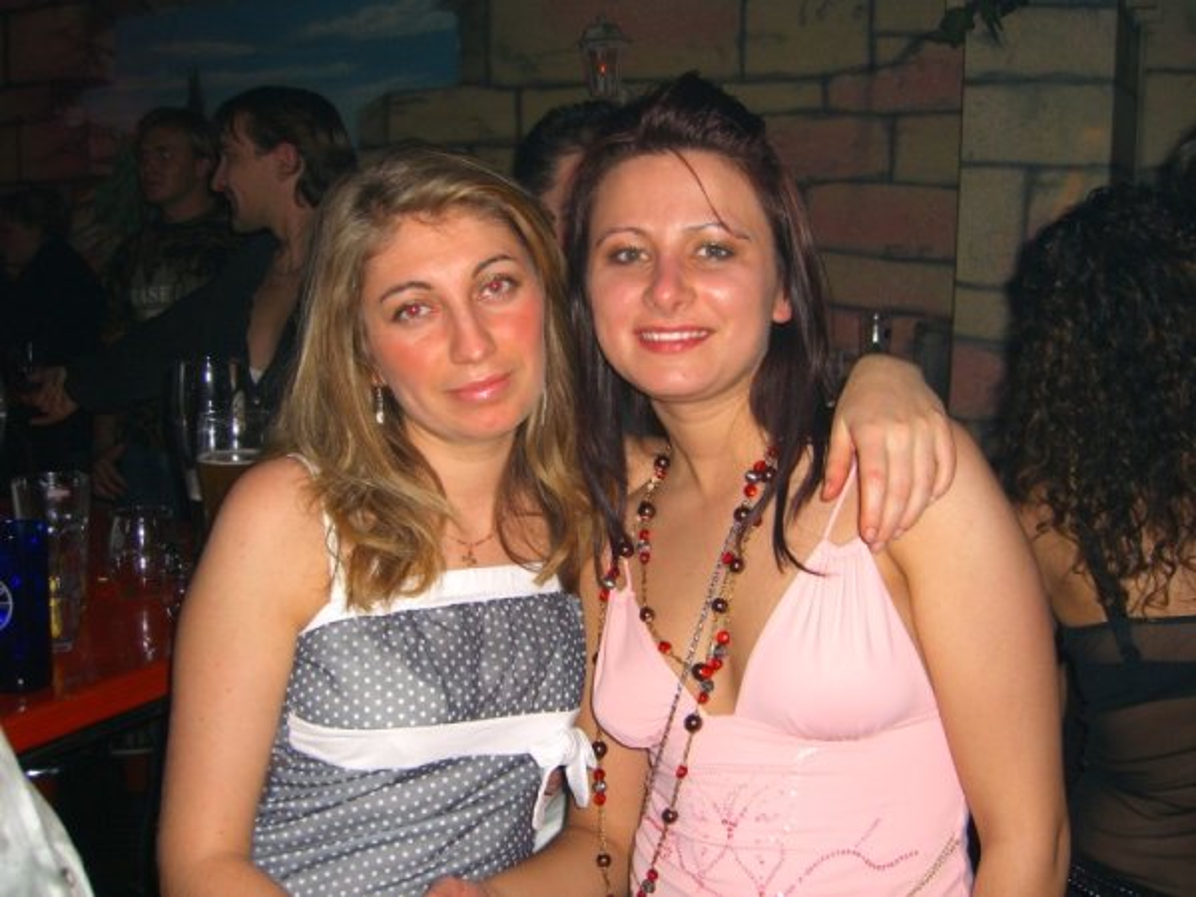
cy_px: 448
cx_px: 598
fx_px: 1313
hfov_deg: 49.0
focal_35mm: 38
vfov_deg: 37.7
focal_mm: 7.9
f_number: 2.8
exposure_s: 1/60
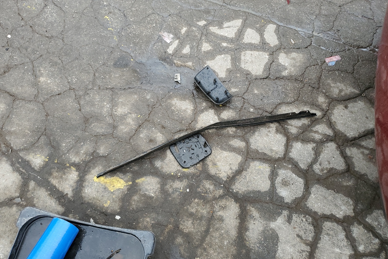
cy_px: 129
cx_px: 192
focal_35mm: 28
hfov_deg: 65.5
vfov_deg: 46.4
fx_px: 302
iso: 50
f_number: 1.5
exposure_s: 1/714
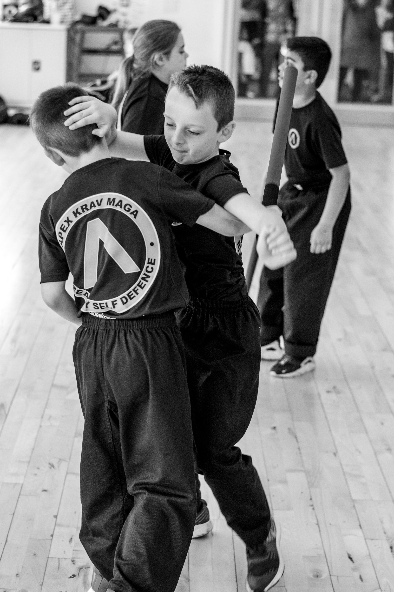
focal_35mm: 75
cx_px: 197
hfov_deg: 18.2
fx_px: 1231
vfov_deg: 27.0
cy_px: 296
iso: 500
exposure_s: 1/250
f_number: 2.8
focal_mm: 50
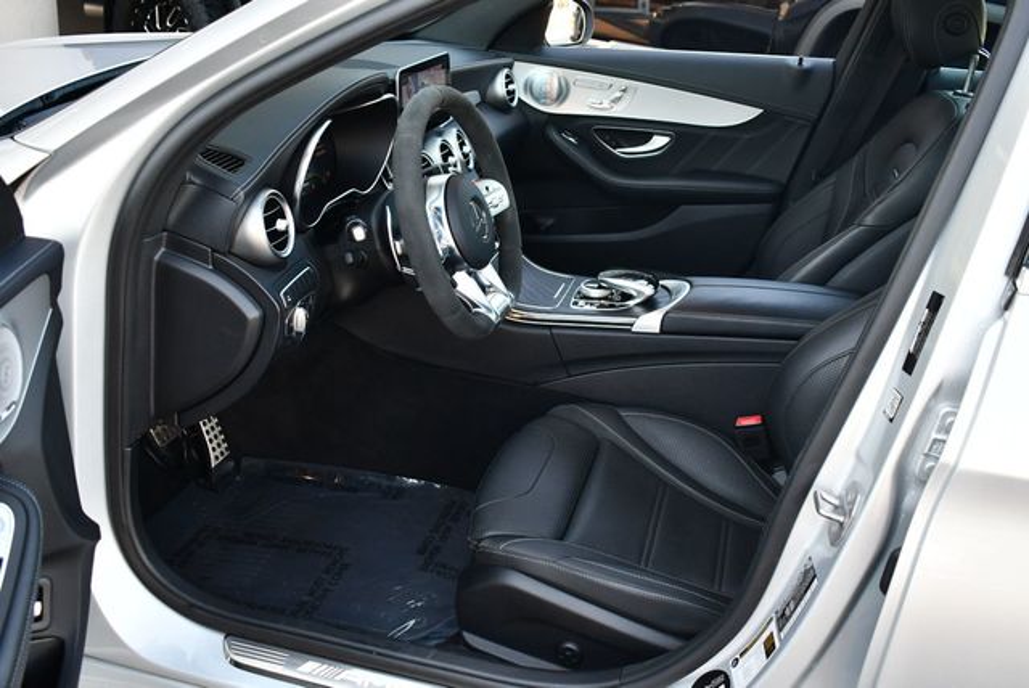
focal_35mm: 36
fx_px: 1030
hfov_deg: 53.1
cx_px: 514
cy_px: 344
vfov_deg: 36.9
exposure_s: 1/250
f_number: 3.5
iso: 640
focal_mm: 18
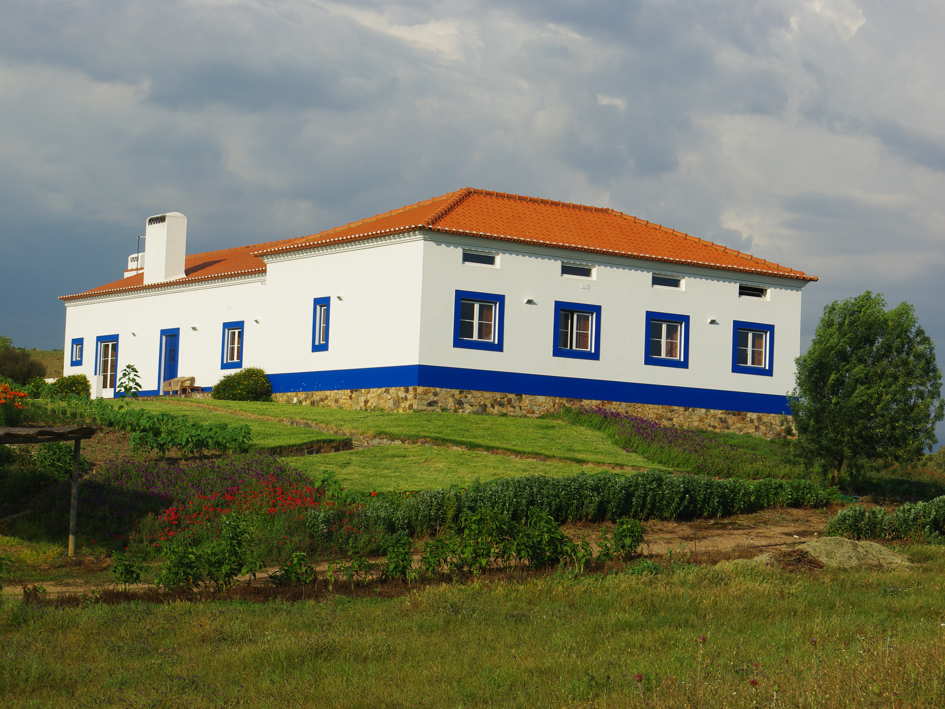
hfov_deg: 26.7
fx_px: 1993
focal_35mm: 73
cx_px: 493
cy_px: 357
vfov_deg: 20.2
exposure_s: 1/250
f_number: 9.5
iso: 100
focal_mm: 45
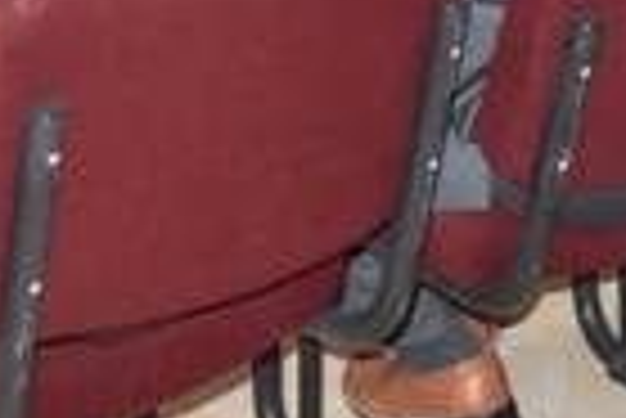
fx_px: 3081
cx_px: 1166
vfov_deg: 7.2
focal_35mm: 177
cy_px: -658
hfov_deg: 10.8
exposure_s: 1/200
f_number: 6.3
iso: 2500
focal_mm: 24
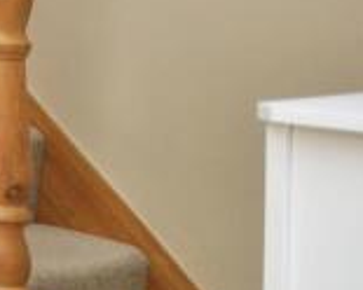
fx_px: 999
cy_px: -82
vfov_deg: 15.7
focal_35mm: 93
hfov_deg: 10.8
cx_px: -787
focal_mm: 10
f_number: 5
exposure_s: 1/60
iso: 200
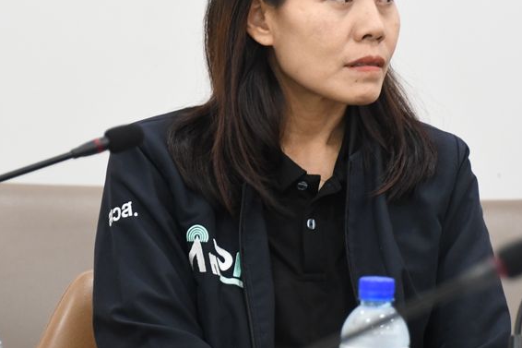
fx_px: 5508
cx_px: 276
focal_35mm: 380
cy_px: 151
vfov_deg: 3.6
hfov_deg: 5.4
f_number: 6
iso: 2800
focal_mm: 140
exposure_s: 1/50
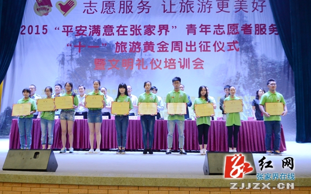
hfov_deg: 66.5
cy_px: 95
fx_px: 237
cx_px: 153
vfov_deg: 44.5
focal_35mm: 28
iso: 1800
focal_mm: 18
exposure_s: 1/30
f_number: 5.6
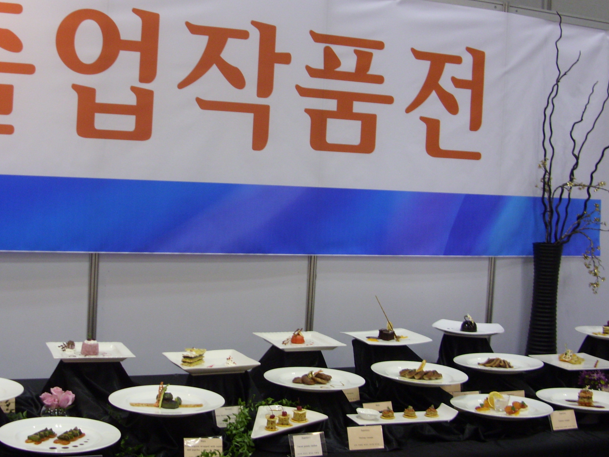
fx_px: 968
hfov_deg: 34.7
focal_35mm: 55
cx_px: 225
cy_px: 213
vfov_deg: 26.6
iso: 100
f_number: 2.8
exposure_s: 1/24
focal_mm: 6.3
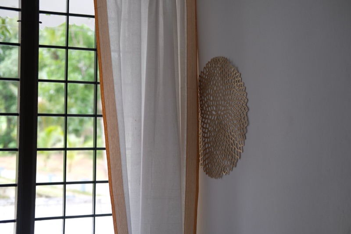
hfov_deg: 37.5
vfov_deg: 25.5
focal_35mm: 53
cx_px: 176
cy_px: 117
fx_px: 517
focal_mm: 35
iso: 160
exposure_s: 1/125
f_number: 2.8
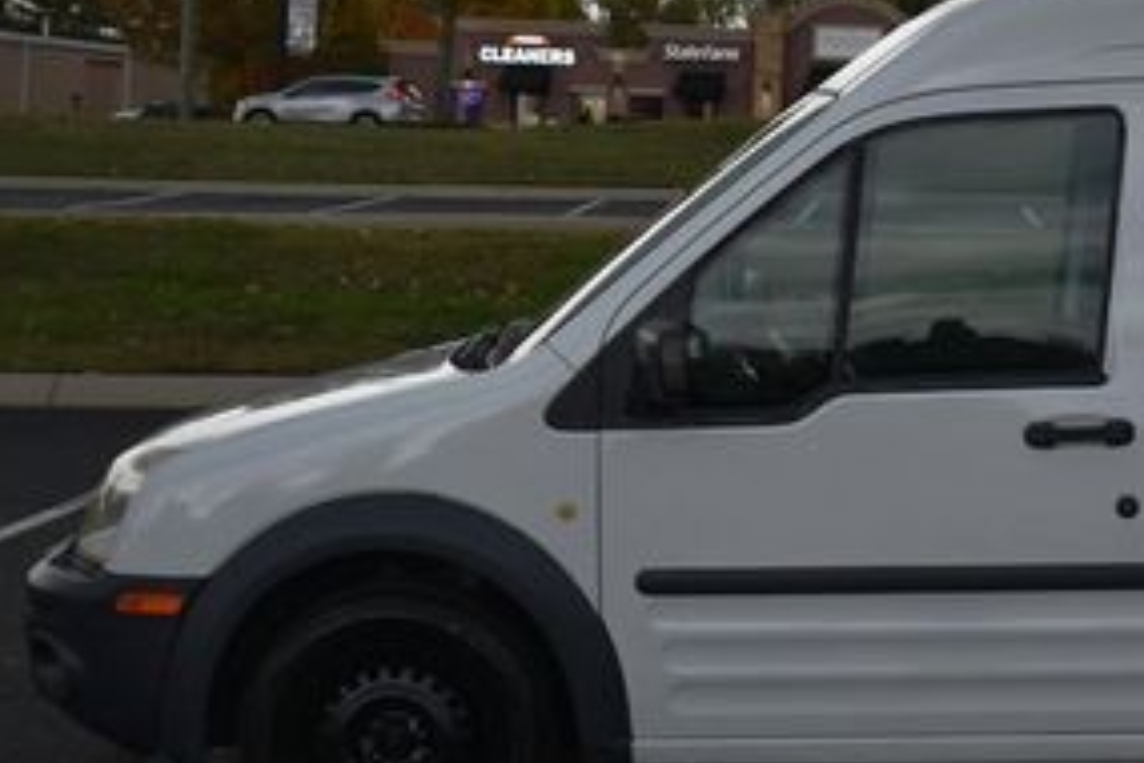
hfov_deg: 23.5
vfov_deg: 16.2
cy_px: 187
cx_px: 1048
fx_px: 2673
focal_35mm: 84
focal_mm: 25
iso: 400
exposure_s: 1/250
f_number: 5
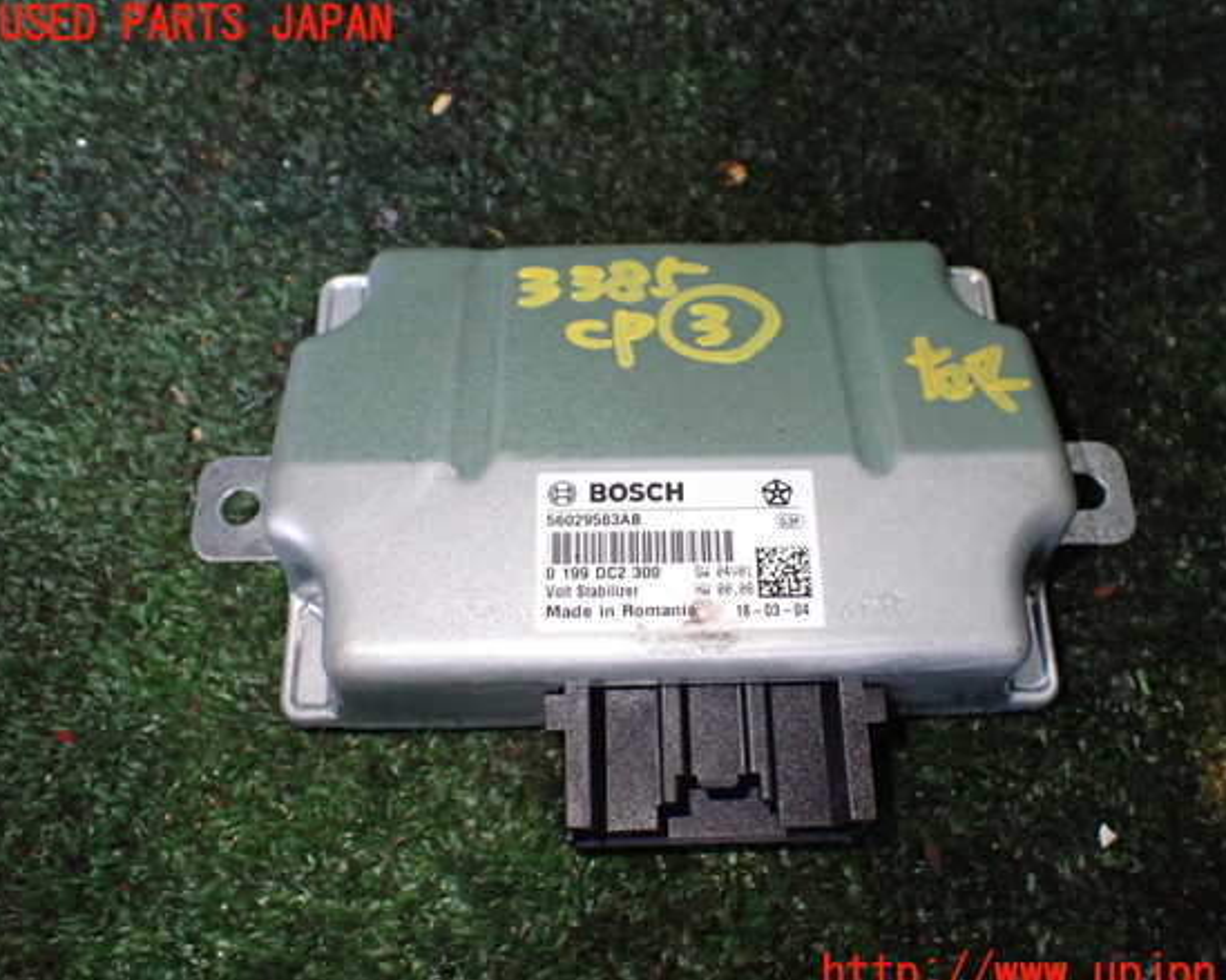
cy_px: 500
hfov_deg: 55.6
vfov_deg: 45.8
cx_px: 657
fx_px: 1161
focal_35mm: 32
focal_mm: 5.4
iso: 800
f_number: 2.3
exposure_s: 1/100
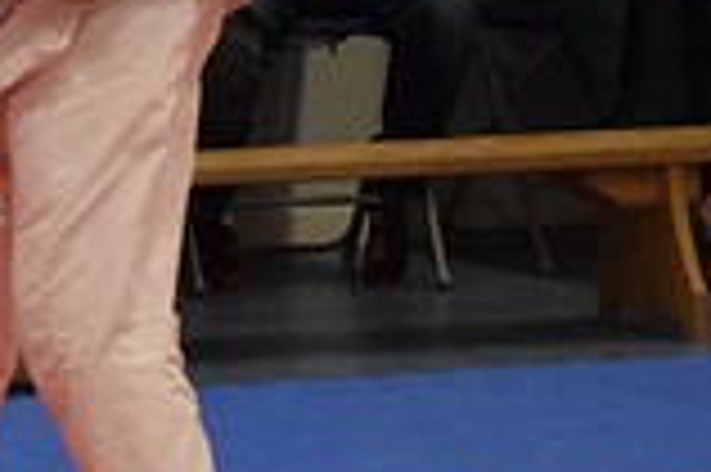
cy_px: -81
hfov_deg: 7.5
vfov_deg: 5.0
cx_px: -184
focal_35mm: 273
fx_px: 5386
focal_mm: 32
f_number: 4.5
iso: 3200
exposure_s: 1/320
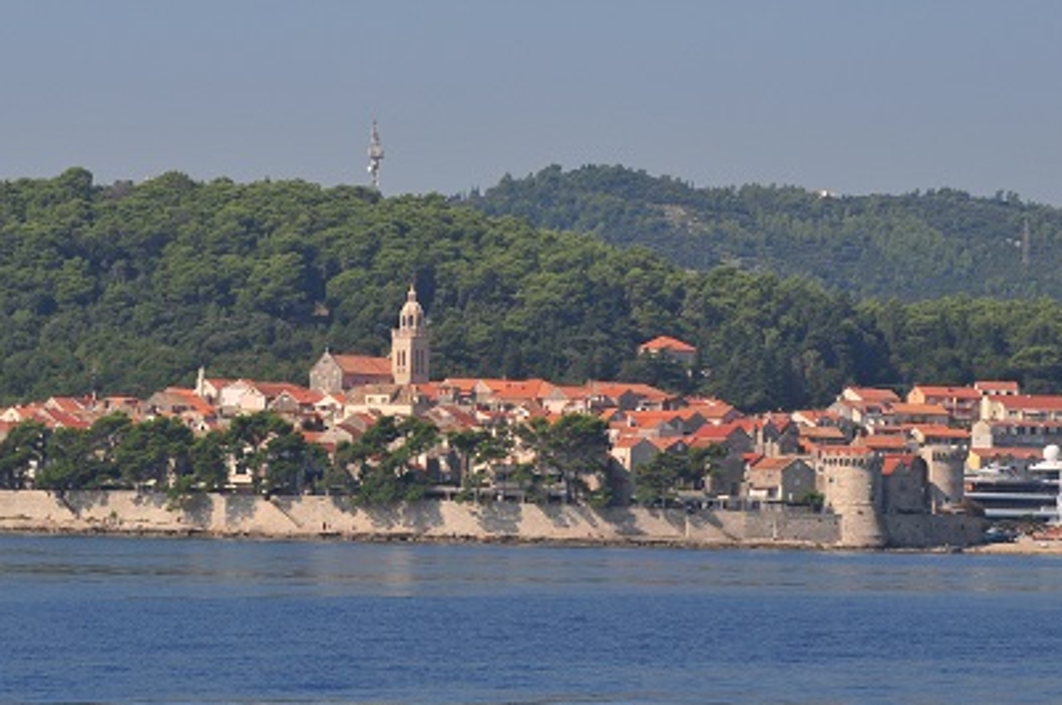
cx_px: 371
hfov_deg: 10.8
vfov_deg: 7.2
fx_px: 5618
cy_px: 292
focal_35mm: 191
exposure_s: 1/500
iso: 250
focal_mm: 85
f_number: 9
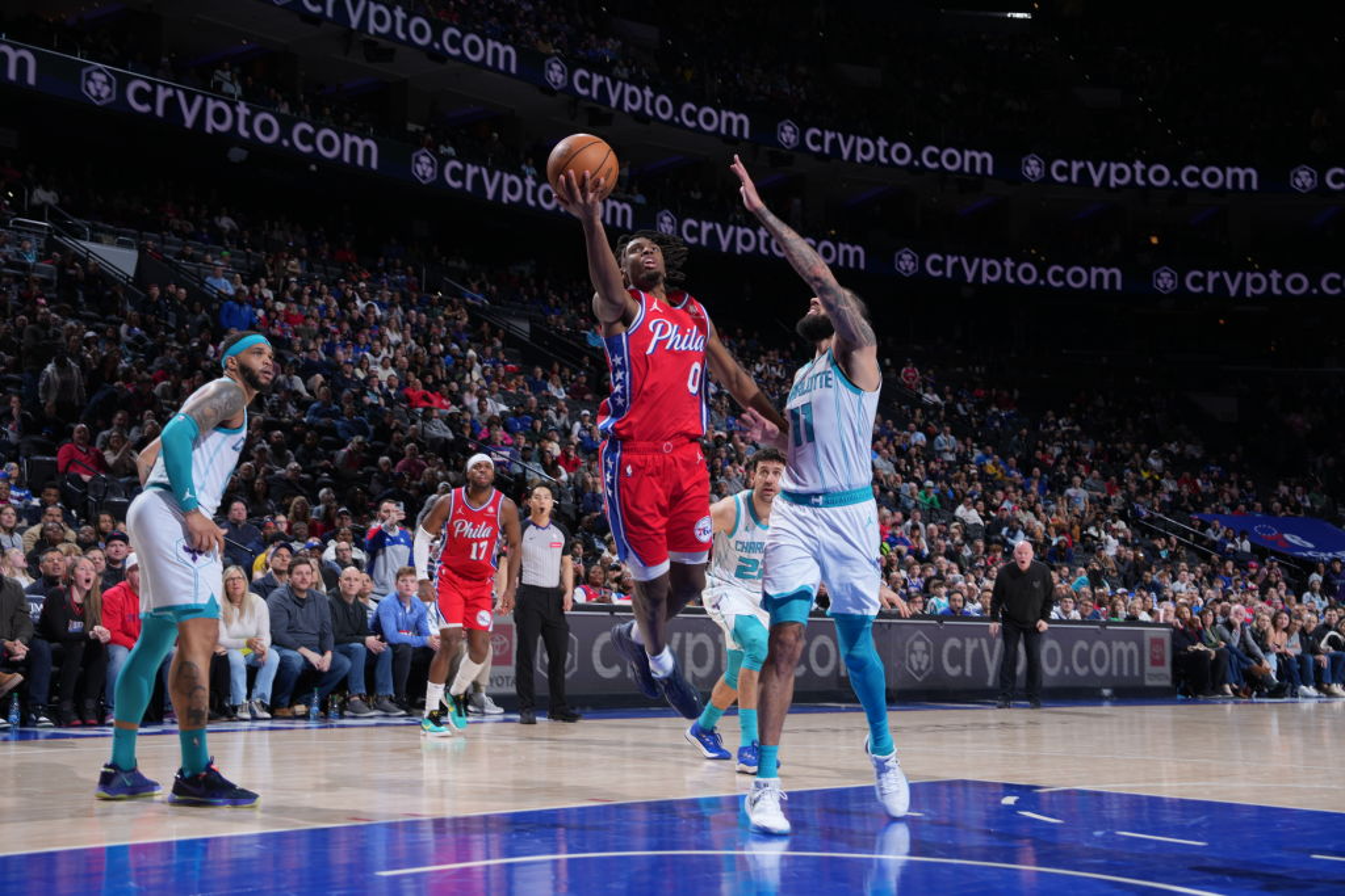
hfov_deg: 37.5
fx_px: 1980
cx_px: 672
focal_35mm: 53
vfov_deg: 25.5
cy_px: 448
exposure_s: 1/400
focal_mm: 53
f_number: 4
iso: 100
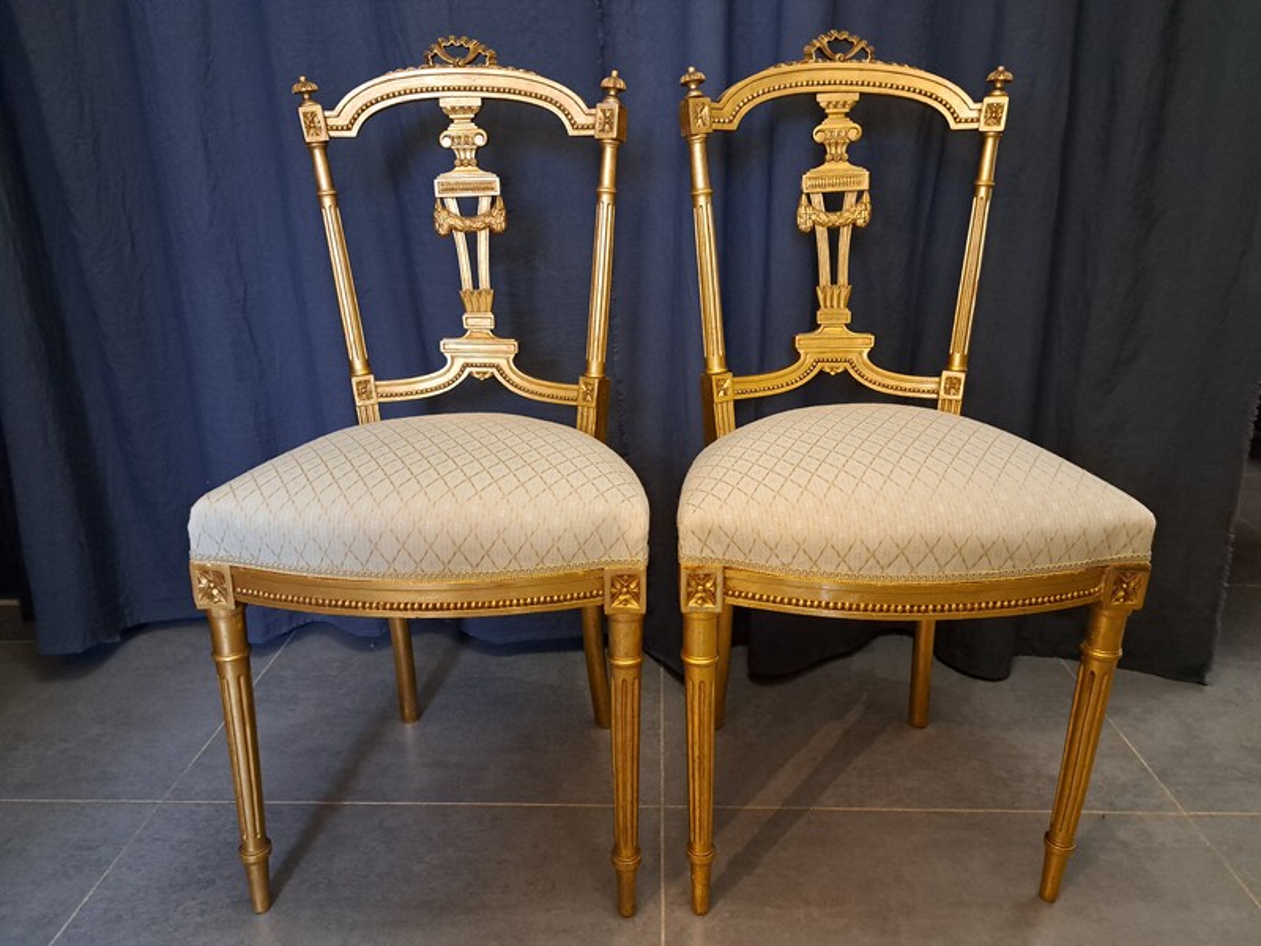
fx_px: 874
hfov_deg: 71.6
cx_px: 630
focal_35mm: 24
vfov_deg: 56.8
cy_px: 473
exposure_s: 1/33
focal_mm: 5.23
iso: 500
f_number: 1.8
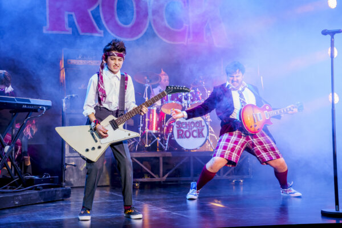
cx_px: 171
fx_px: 560
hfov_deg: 33.9
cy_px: 114
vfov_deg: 23.0
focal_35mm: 59
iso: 3200
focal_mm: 59
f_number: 4.5
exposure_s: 1/500
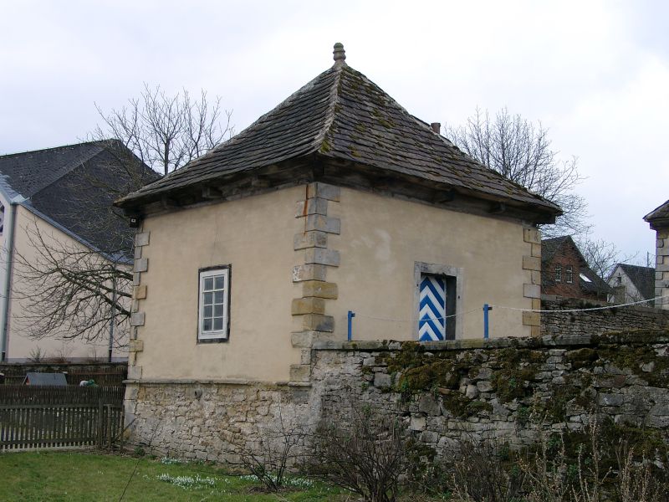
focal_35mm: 53
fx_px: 1024
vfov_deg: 27.5
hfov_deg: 36.2
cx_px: 334
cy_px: 251
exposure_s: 1/92.6
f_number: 4
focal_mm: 11.05
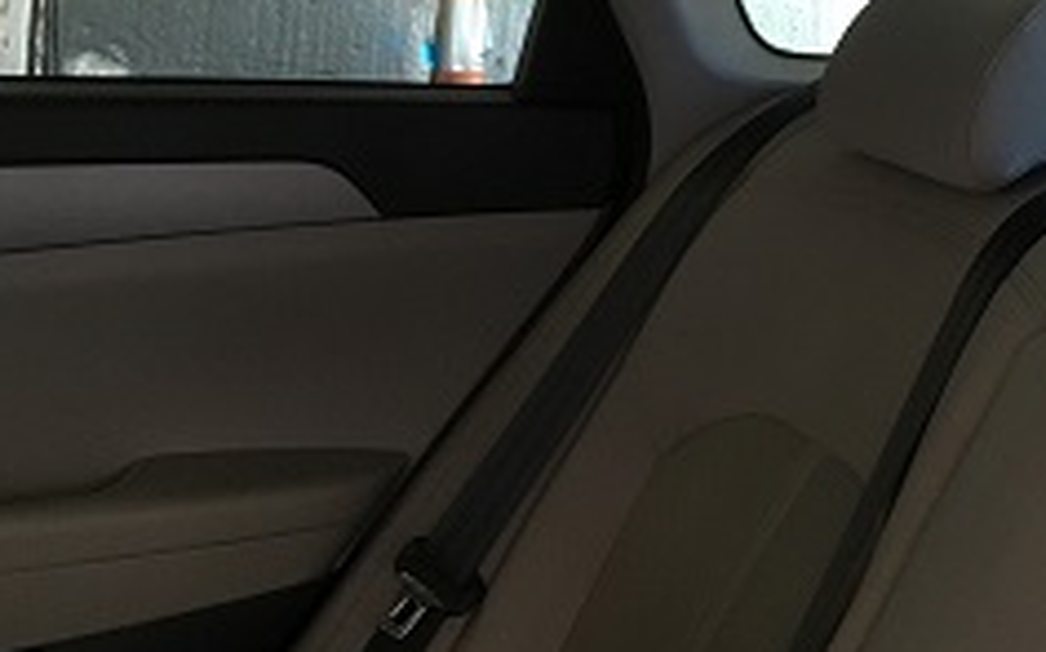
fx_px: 1709
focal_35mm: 60
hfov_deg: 33.4
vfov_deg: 21.0
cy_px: 20
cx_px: 784
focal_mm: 4.15
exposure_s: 1/15
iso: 200
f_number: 2.2
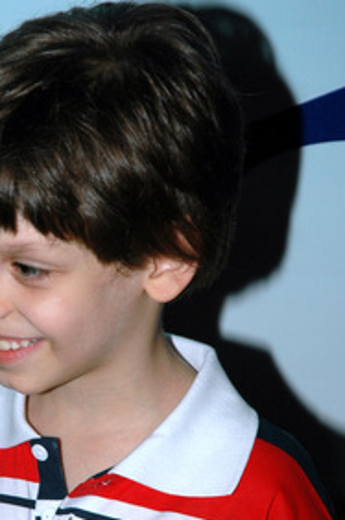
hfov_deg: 7.6
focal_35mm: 179
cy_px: 334
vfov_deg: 11.5
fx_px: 2582
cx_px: 88
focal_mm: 70
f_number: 4.5
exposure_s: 1/60
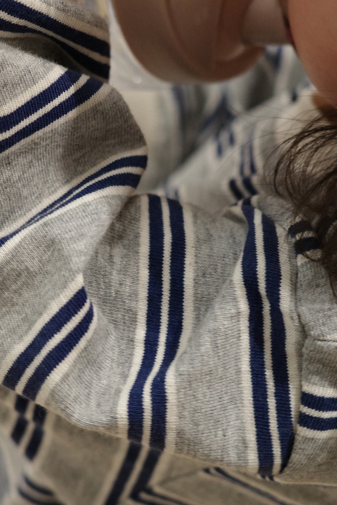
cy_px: 227
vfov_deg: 22.6
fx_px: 1264
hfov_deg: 15.2
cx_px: 126
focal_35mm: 90
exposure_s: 1/40
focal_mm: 26
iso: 1250
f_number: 2.8
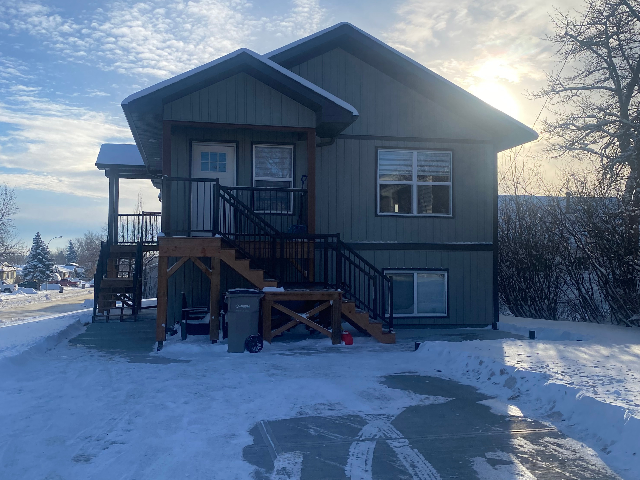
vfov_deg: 53.1
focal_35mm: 26
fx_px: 481
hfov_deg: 67.3
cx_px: 320
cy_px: 240
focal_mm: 4.25
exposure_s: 1/3984
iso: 32
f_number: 1.8
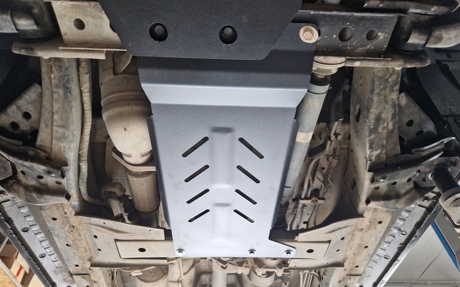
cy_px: 170
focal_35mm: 25
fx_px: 313
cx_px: 231
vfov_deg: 49.0
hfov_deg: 72.6
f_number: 1.8
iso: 64
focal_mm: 5.4
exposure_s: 1/100
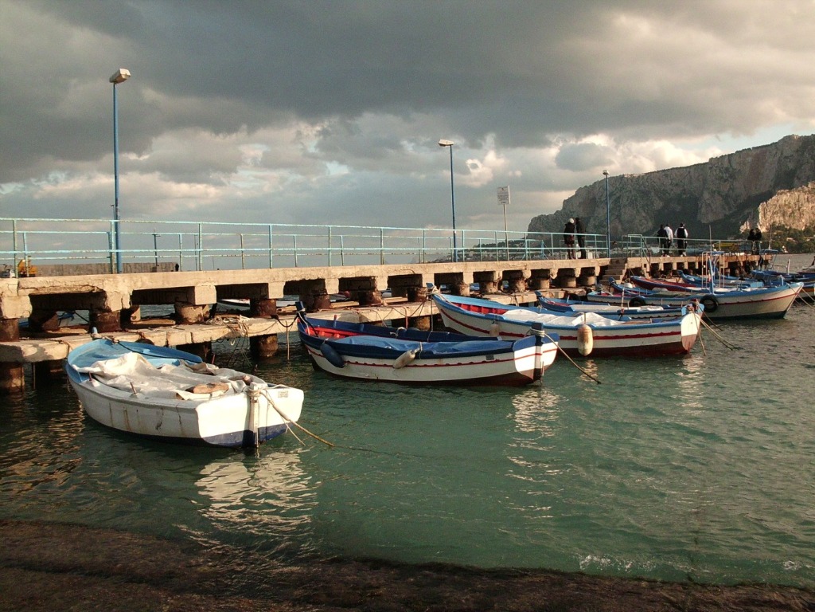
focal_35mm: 36
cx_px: 408
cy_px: 306
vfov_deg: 39.7
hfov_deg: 51.4
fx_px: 848
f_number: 7.3
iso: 200
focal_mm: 6.3
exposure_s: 1/250
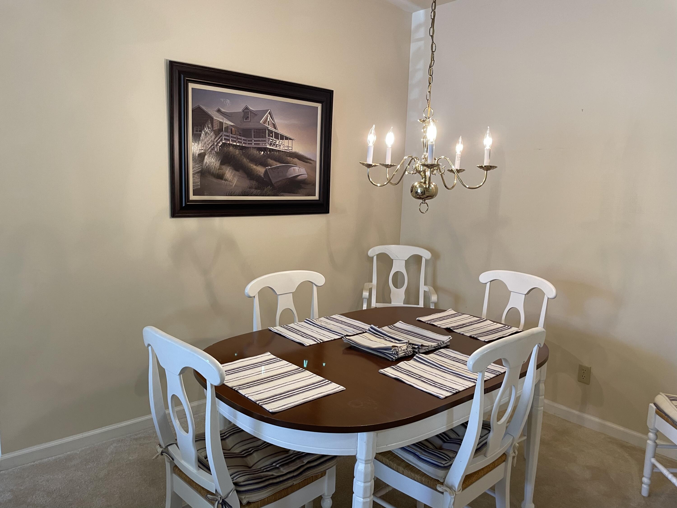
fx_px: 508
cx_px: 338
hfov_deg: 67.3
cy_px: 254
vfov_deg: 53.1
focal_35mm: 26
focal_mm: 4.2
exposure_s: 1/60
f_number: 1.6
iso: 80
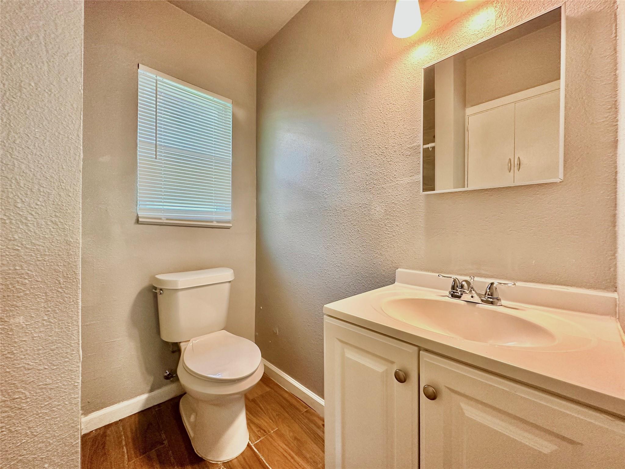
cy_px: 234
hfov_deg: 102.1
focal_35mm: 14
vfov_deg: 85.7
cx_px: 312
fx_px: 253
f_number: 2.2
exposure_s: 1/120
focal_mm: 2.22
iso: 320
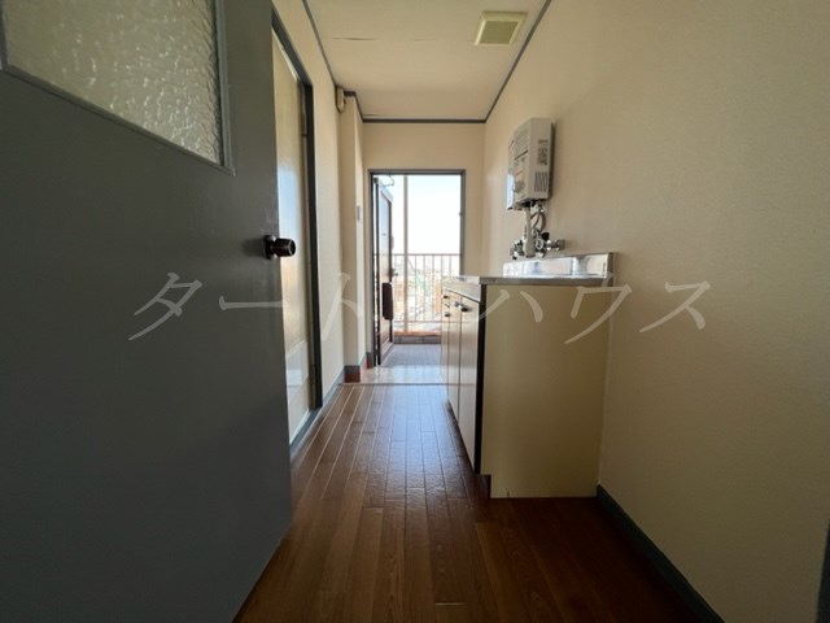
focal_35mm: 13
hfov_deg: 106.2
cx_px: 415
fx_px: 312
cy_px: 312
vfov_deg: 89.9
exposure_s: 1/134
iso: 32
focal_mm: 1.57
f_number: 1.8
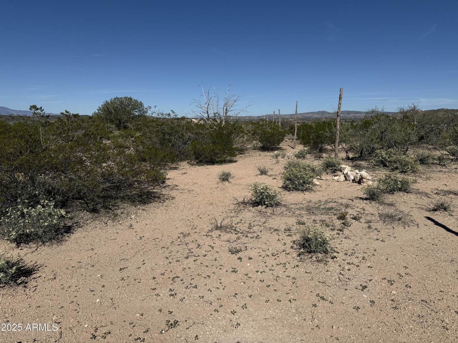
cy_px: 172
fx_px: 318
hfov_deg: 71.6
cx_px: 229
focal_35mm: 24
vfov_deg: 56.8
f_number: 1.78
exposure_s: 1/10309
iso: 80
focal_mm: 6.76
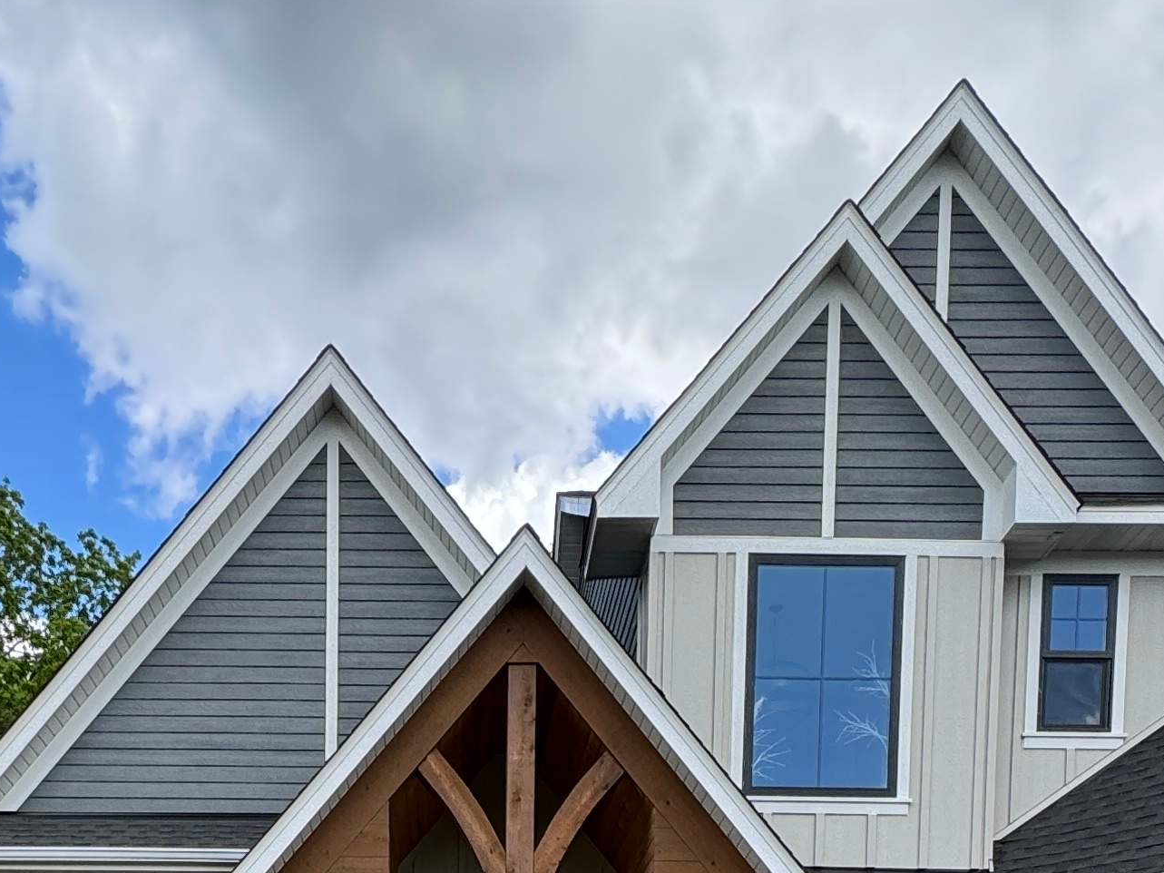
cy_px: 1367
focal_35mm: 44
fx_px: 1479
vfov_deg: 24.3
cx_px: 437
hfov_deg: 42.6
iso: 40
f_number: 2.2
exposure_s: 1/352
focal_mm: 2.22
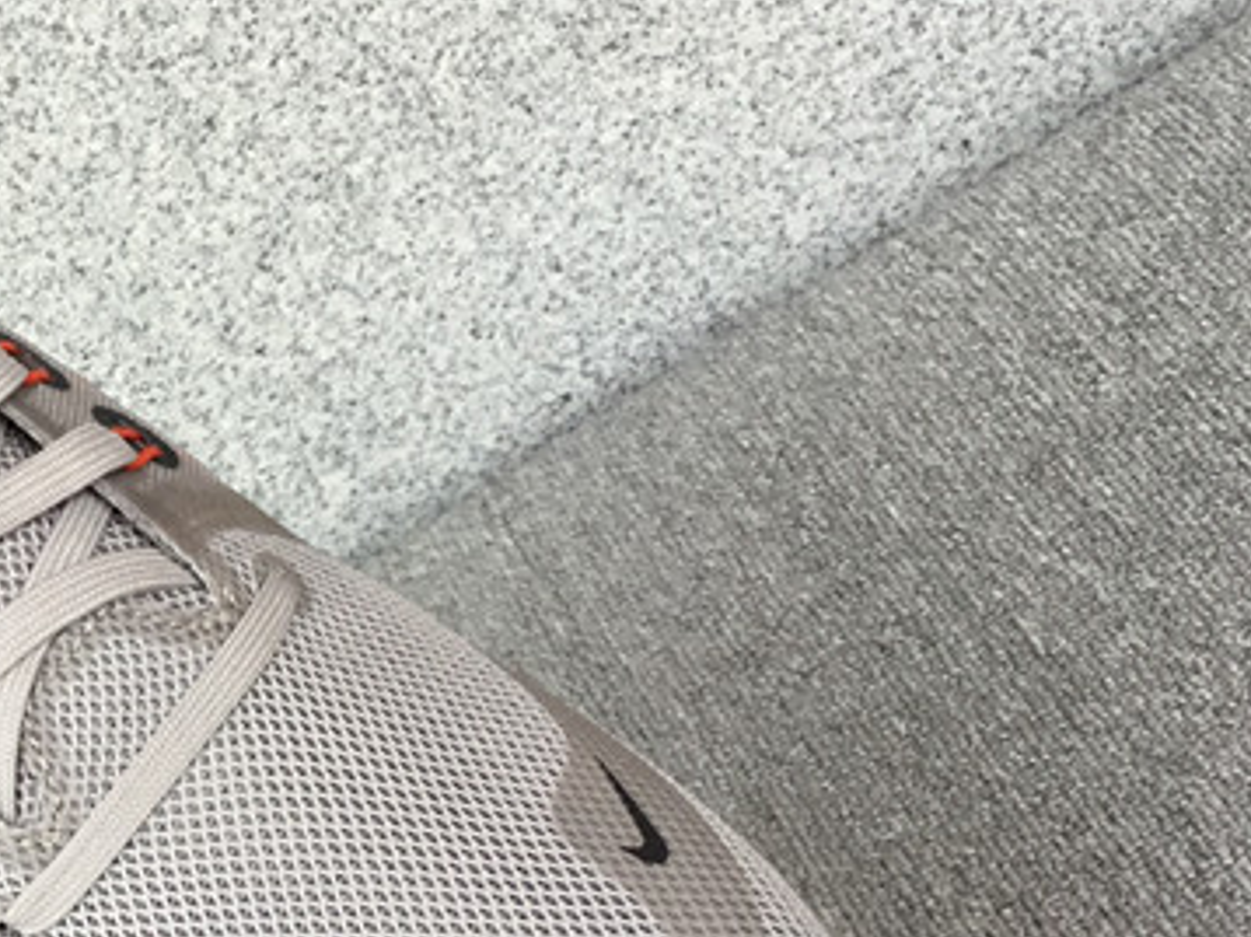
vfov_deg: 18.8
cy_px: 607
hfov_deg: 24.1
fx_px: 2817
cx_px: 42
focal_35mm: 78
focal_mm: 3.3
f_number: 2.4
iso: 50
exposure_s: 1/100
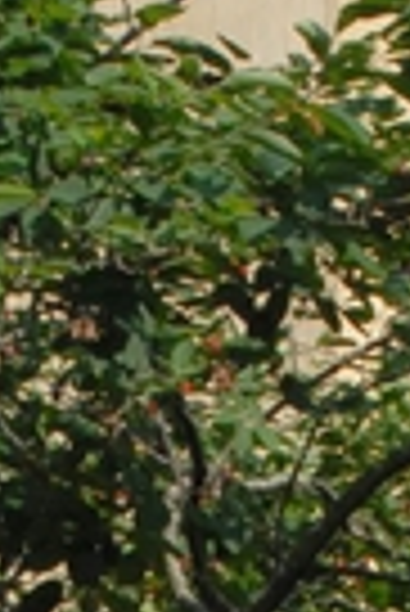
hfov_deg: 4.3
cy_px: 1166
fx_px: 5401
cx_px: 169
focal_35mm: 317
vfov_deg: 6.3
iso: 400
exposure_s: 1/320
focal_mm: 28
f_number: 9
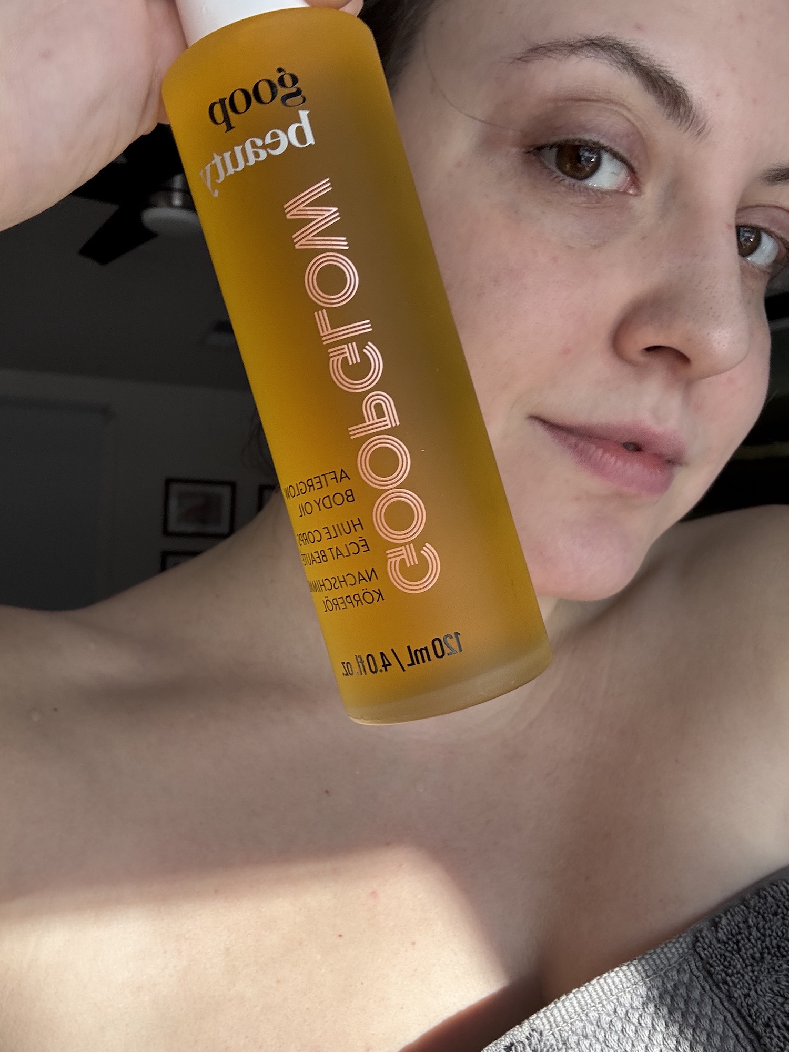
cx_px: 394
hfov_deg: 46.8
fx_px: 912
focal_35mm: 30
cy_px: 526
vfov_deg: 60.0
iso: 40
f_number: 1.9
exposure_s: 1/122
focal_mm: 2.69
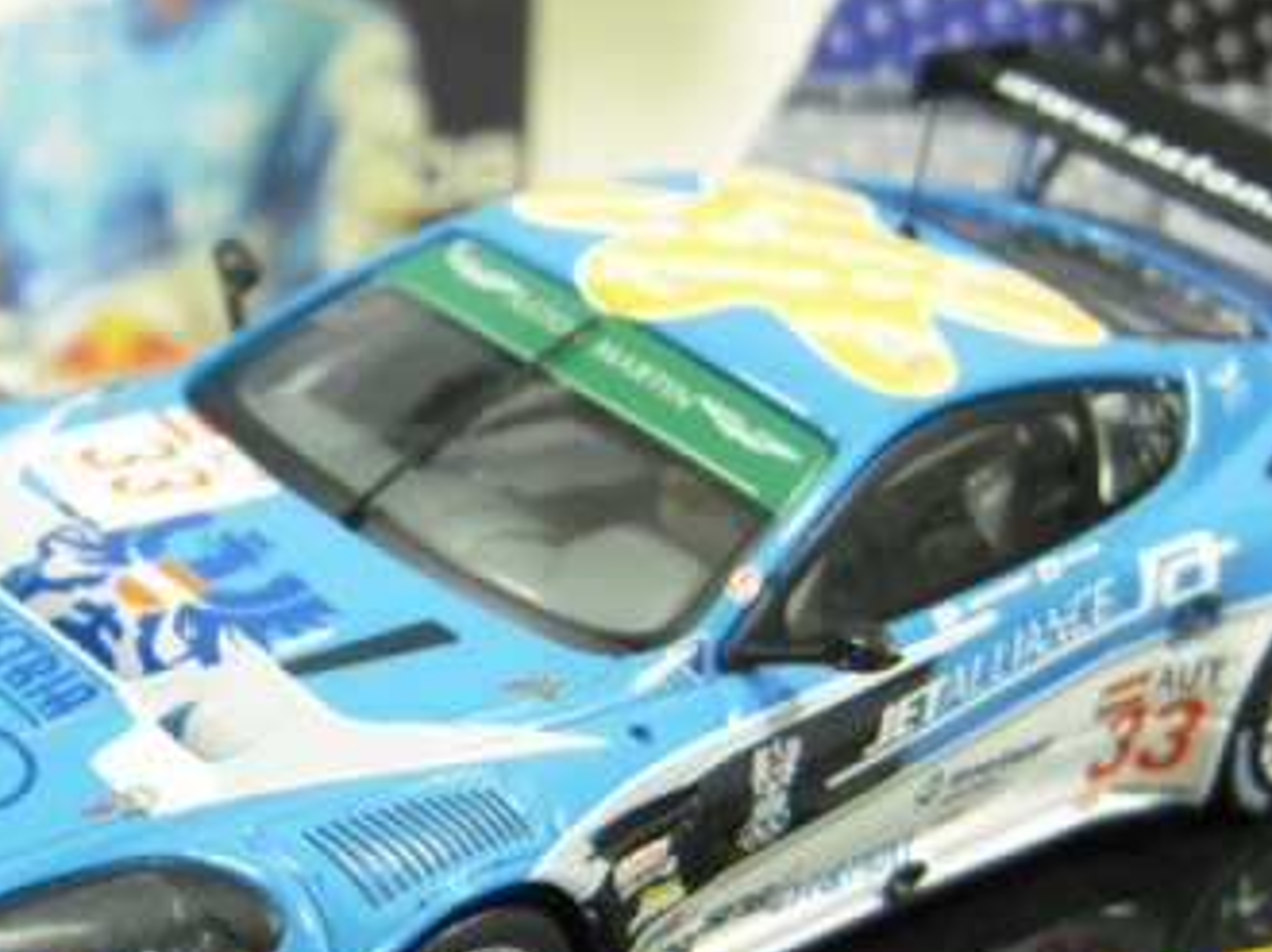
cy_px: 763
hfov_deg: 20.2
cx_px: 482
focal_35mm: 97
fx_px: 3562
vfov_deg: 15.1
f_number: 3.5
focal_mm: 8.9
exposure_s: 1/200
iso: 640
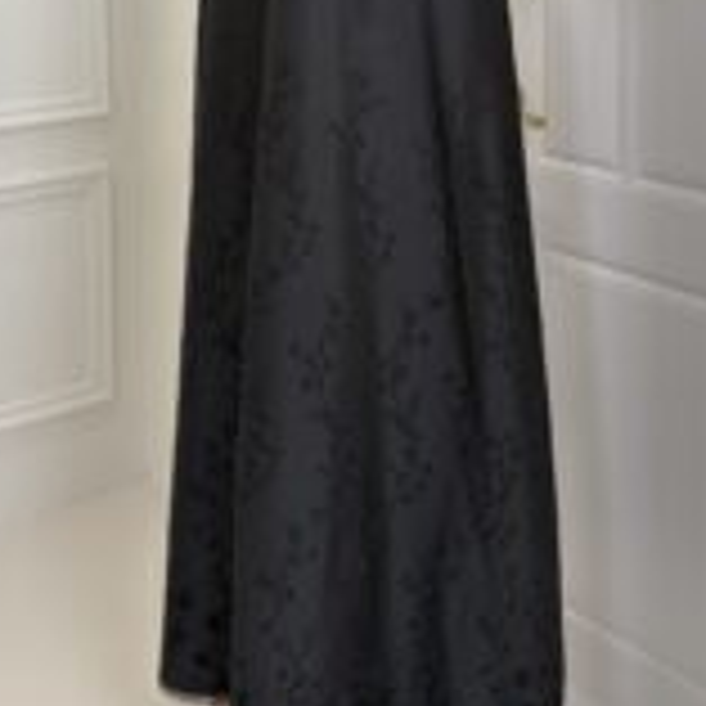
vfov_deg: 29.6
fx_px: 1246
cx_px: 315
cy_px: 4
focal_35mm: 54
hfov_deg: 31.6
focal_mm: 6.76
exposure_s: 1/366
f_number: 1.78
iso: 64
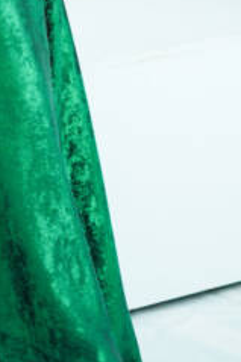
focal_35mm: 220
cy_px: -270
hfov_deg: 6.2
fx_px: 2212
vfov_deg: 9.0
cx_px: 8
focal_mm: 50
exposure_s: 1/2500
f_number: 2
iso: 100
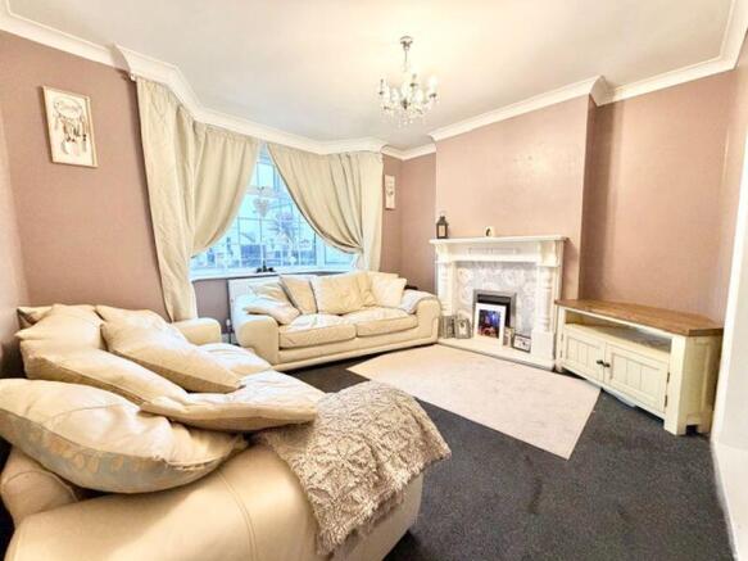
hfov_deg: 102.1
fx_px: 302
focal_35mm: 14
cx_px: 374
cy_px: 280
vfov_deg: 85.7
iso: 400
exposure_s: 1/50
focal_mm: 2.22
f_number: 2.2
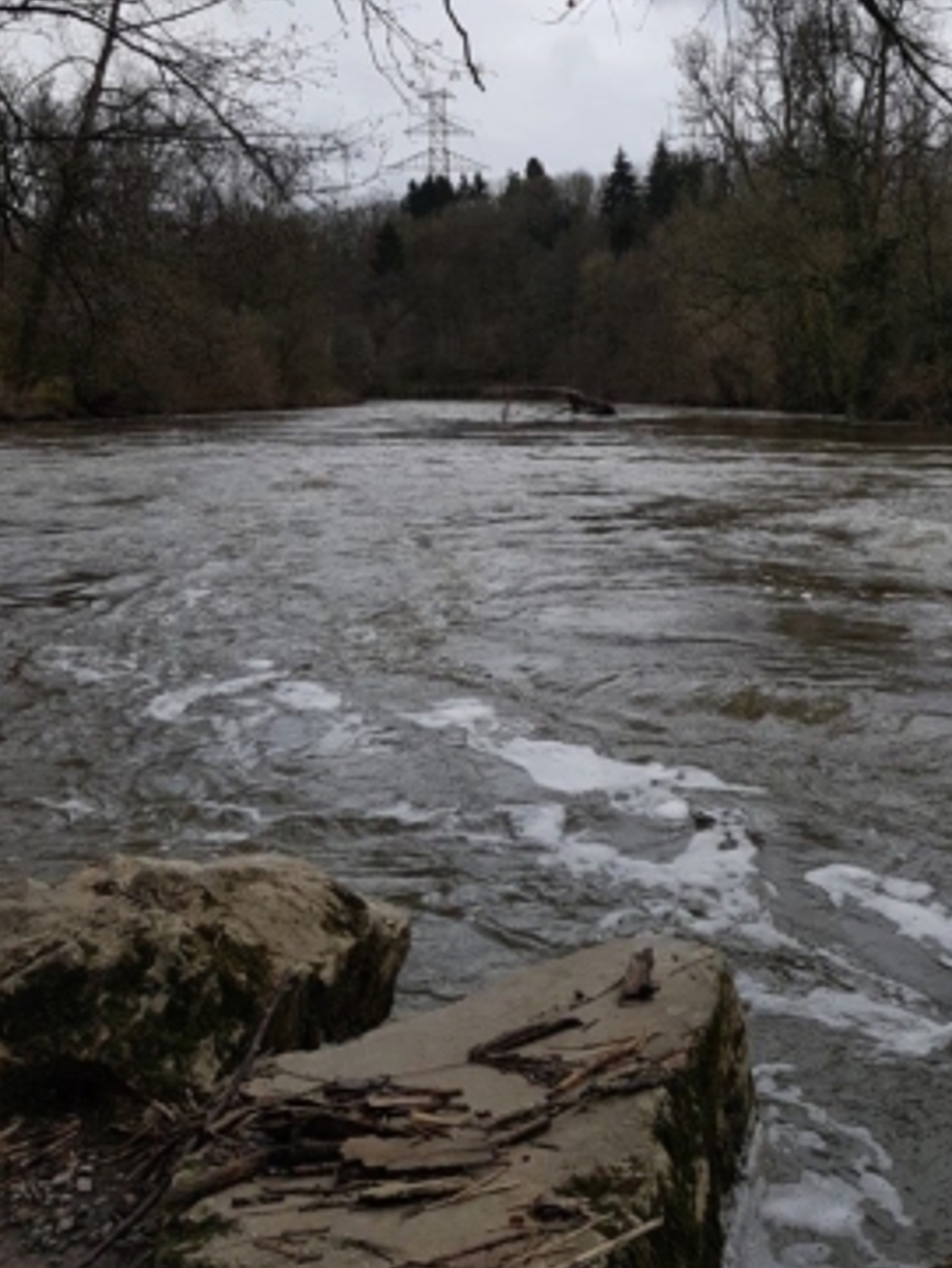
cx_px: 634
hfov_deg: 39.2
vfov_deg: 50.3
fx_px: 1319
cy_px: 414
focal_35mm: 36
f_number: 1.7
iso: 50
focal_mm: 4.2
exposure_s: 1/584
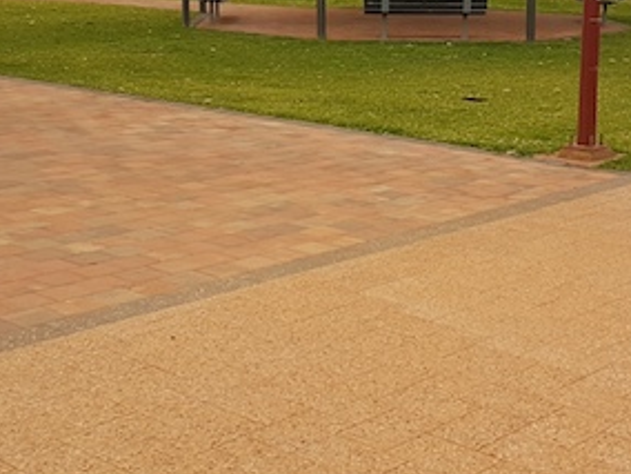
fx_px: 1167
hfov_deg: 30.2
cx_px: 384
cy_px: 59
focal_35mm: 64
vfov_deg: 22.4
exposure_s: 1/1544
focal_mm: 4.2
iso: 40
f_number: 1.7
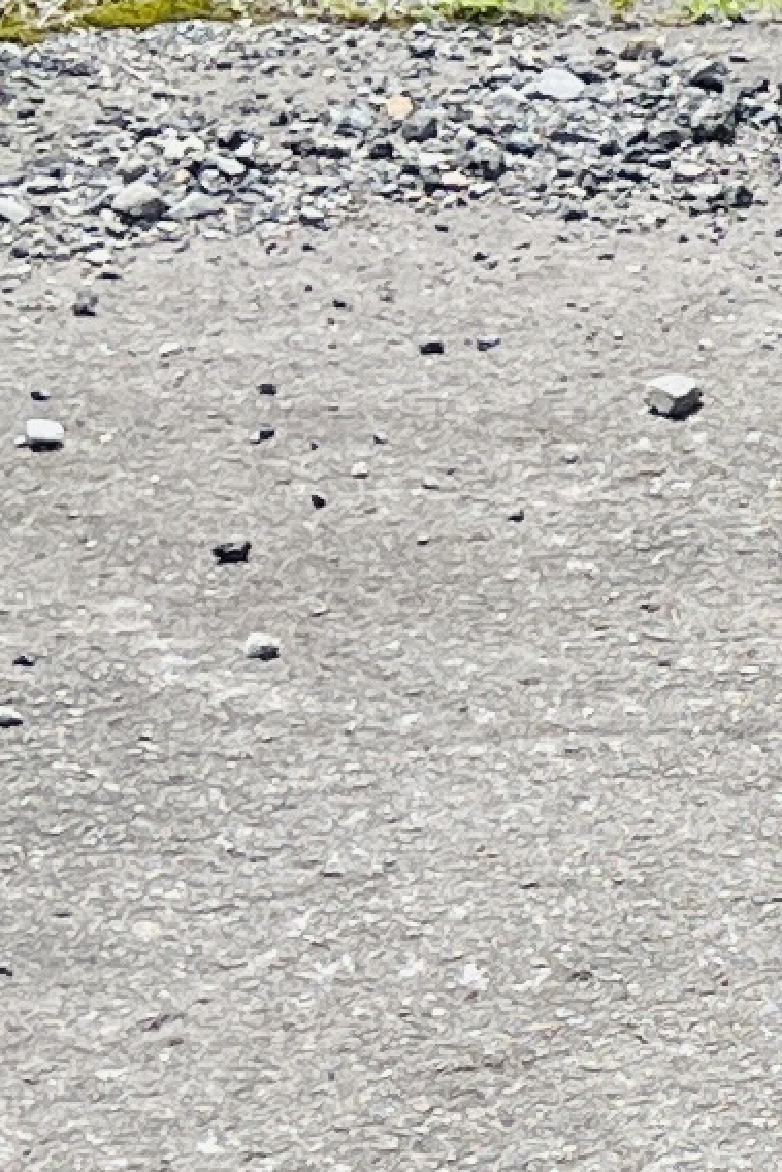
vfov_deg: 10.6
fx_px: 6252
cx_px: 3142
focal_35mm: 192
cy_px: 1325
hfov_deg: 6.0
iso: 50
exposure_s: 1/1957
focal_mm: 5.1
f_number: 1.6
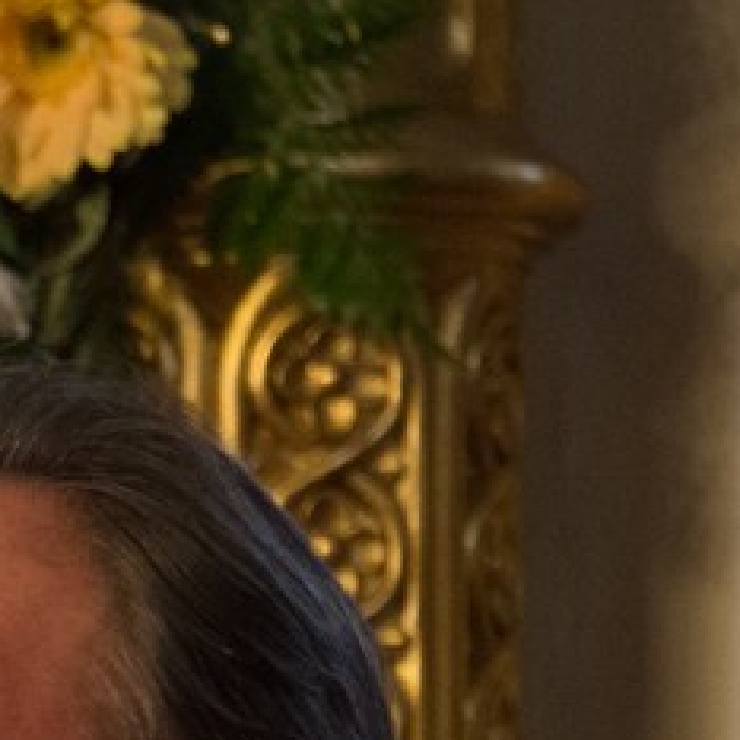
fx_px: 15842
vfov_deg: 2.7
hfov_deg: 2.7
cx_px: -754
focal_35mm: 655
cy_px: 1289
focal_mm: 125
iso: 3200
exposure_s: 1/30
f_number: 5.6
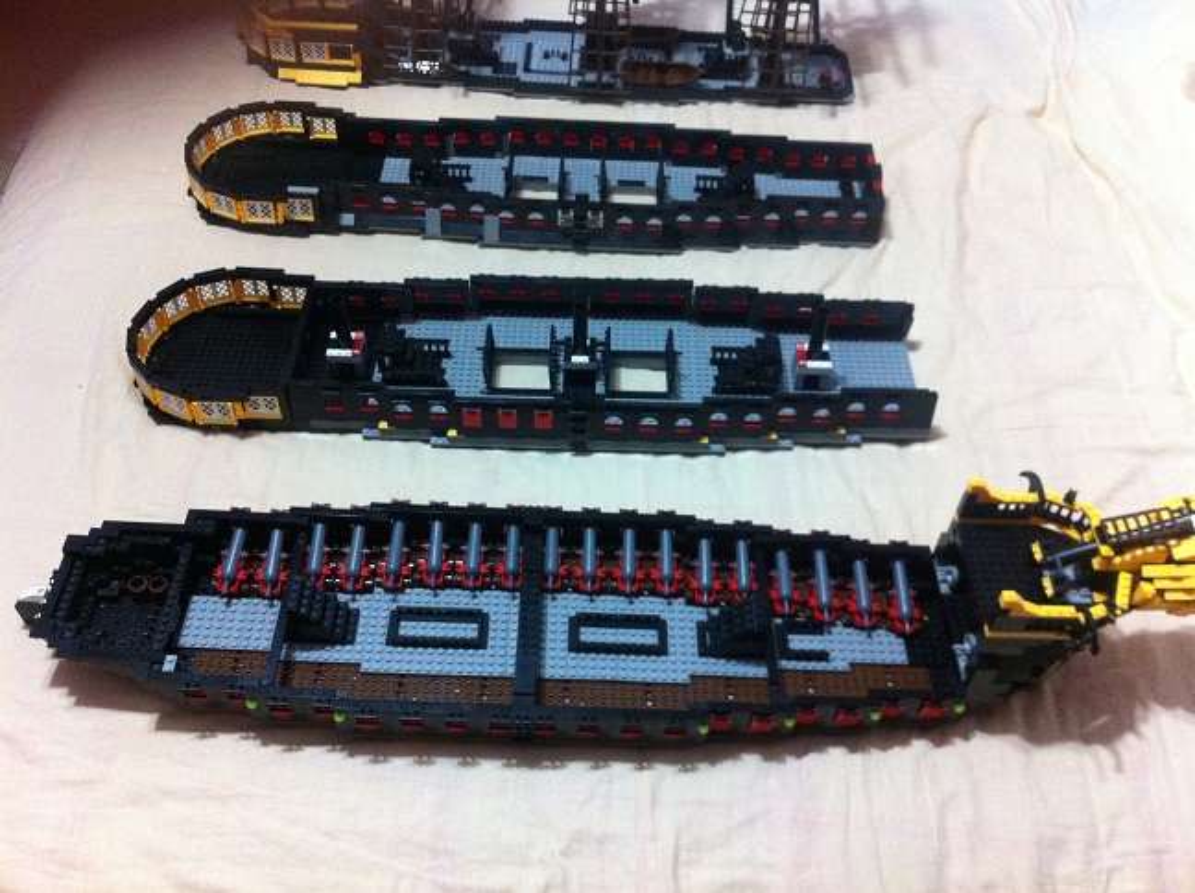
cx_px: 598
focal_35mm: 35
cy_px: 446
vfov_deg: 40.6
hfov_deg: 52.7
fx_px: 1206
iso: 320
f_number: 2.8
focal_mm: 3.85
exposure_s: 1/15
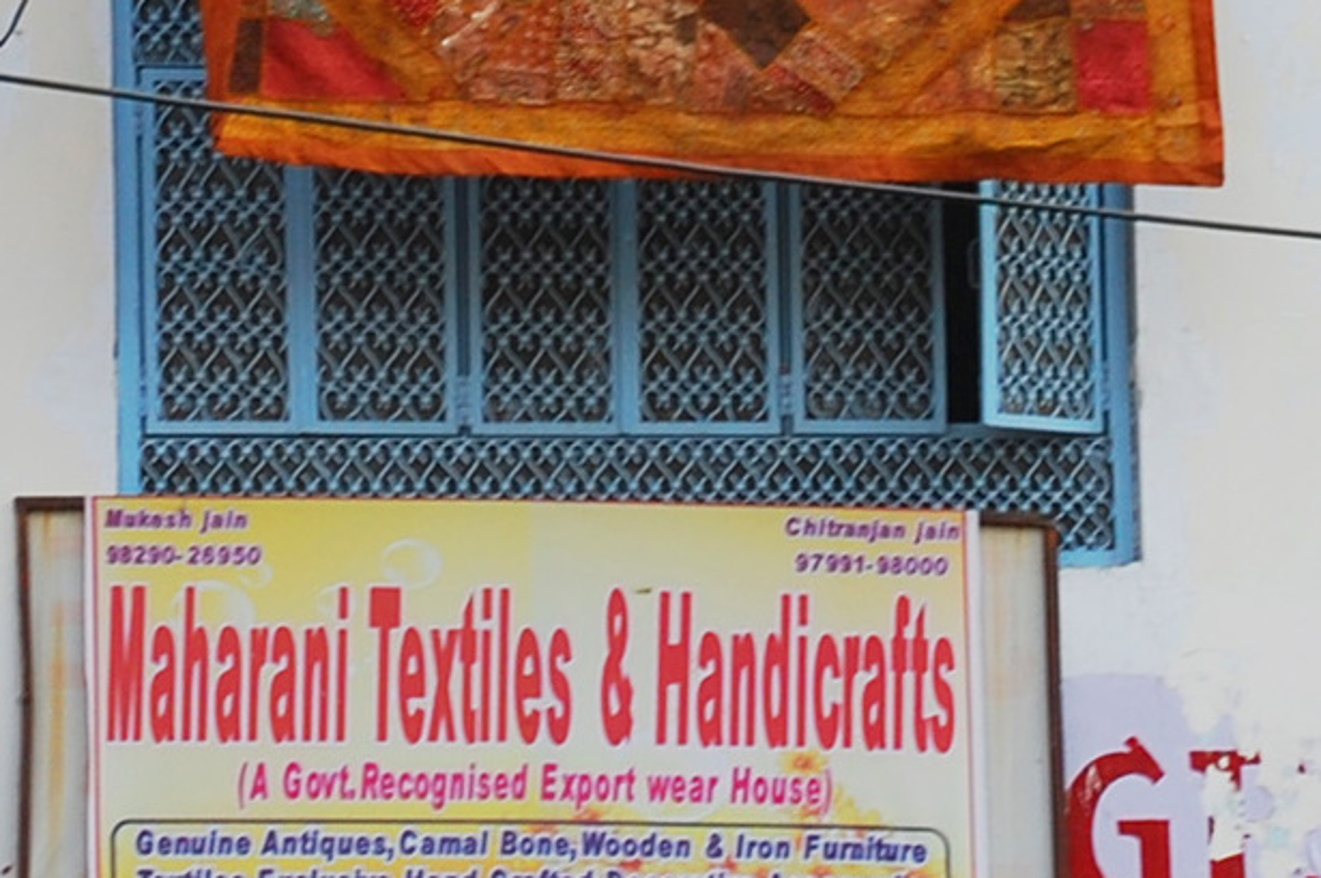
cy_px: -333
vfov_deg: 4.5
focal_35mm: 305
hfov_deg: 6.7
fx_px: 11183
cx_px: 90
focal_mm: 50
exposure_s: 1/60
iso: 200
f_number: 9
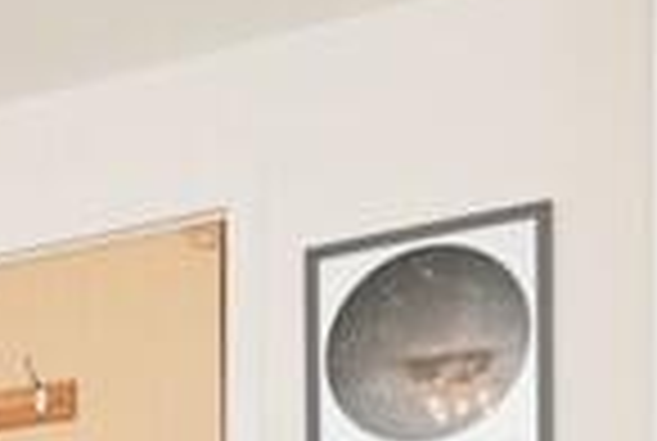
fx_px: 1792
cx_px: -252
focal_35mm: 98
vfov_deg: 11.9
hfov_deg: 18.9
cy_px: 979
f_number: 4
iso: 320
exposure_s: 1/60
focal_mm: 14
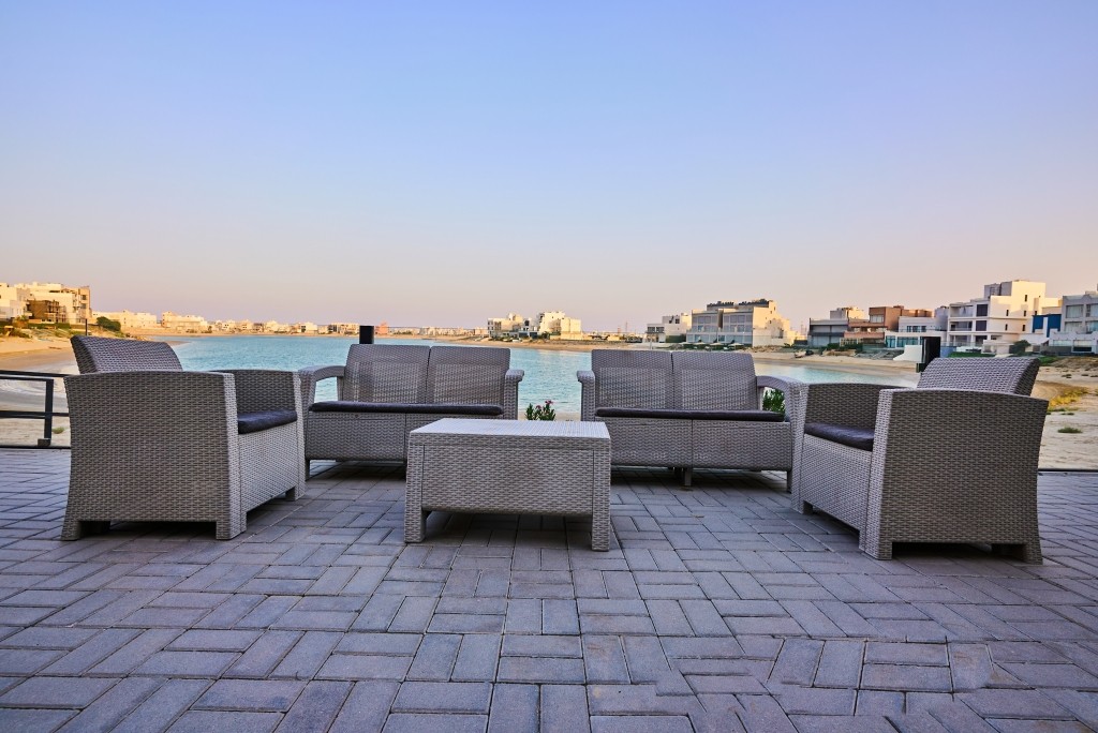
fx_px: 519
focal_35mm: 17
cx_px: 549
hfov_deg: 93.2
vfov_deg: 70.5
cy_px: 366
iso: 125
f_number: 8
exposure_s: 1/100
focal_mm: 17
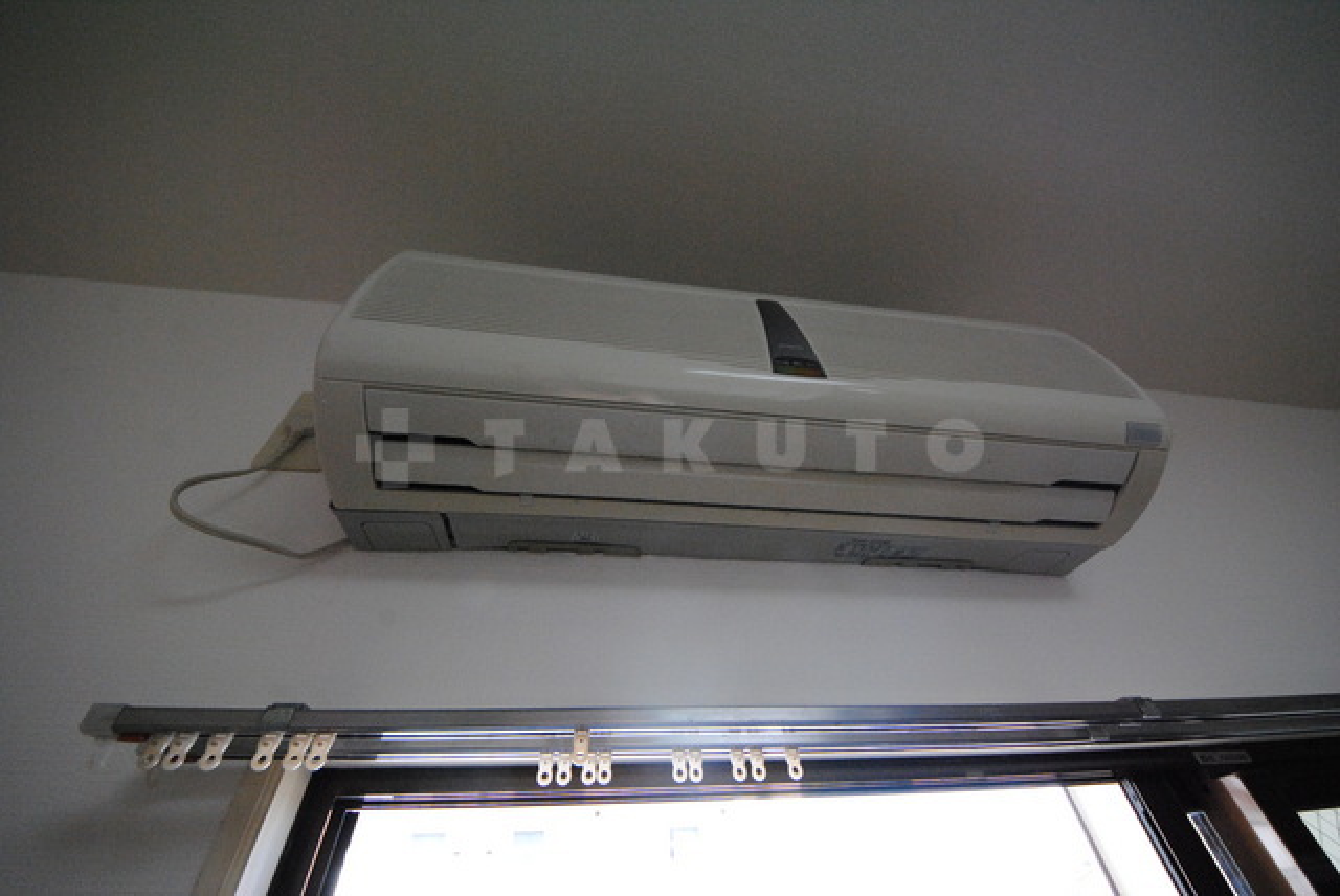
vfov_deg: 90.1
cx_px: 670
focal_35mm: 12
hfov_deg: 112.6
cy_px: 448
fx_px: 447
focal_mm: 8
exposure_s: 1/160
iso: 1600
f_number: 6.3
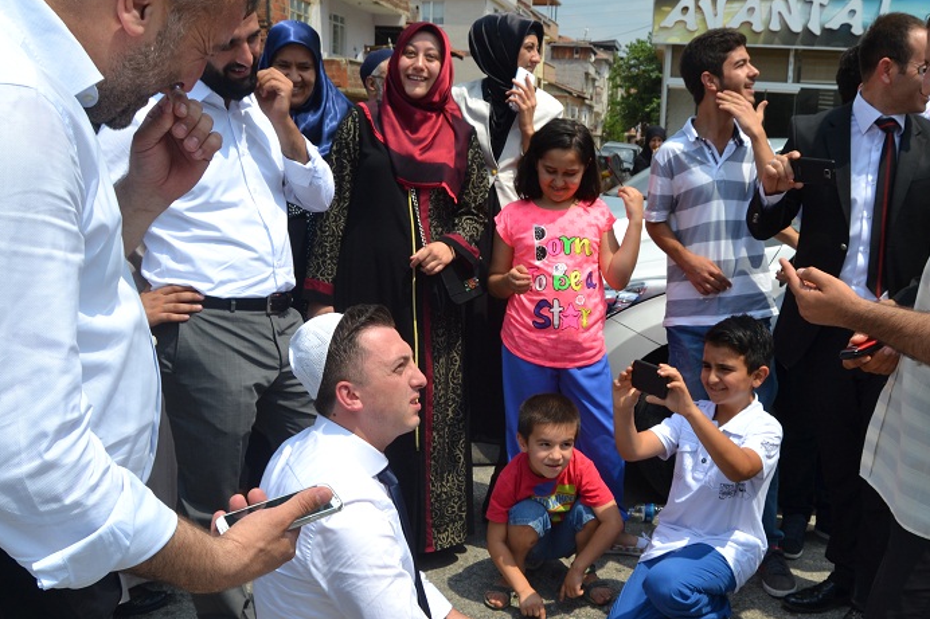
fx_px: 930
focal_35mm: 36
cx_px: 550
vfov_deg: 36.8
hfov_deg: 52.8
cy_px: 344
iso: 100
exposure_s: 1/250
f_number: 8
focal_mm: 18
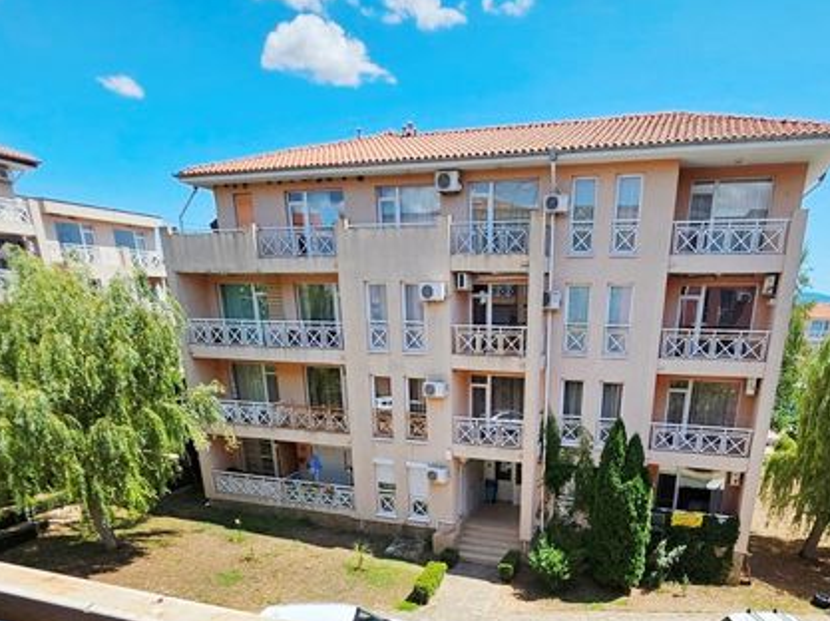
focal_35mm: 22
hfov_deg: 75.6
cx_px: 499
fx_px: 527
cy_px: 510
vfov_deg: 56.0
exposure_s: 1/1228
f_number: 2.2
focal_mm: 1.7
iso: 32
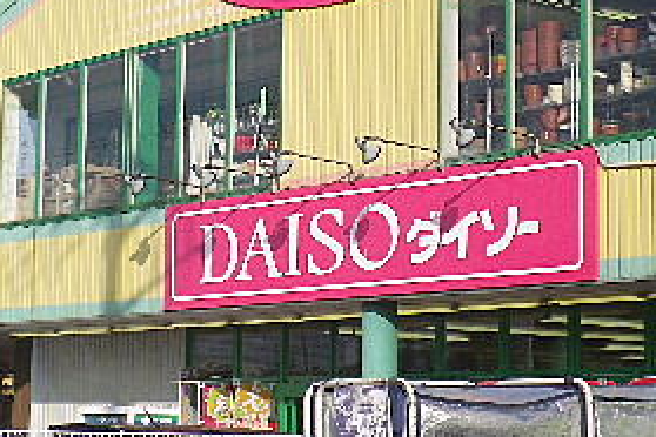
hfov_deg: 18.3
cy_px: 141
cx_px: 317
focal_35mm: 112
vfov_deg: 12.2
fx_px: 2041
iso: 80
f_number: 4.6
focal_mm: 8.46
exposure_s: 1/500
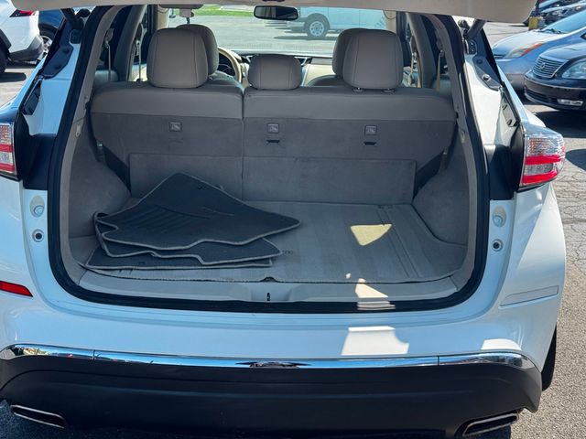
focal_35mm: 48
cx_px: 293
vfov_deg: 30.3
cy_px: 220
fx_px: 813
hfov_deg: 39.7
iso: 64
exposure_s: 1/1215
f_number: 1.78
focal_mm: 6.76
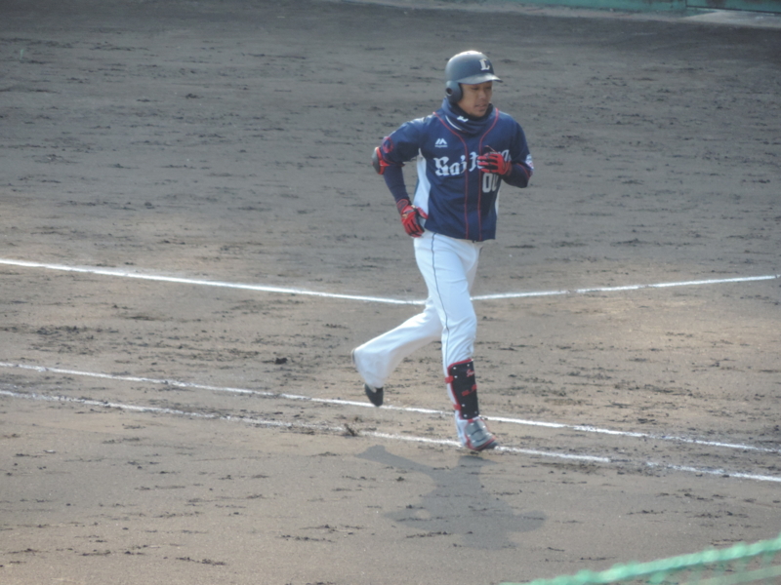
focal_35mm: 750
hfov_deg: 2.6
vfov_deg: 2.0
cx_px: 390
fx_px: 16921
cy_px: 292
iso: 400
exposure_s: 1/320
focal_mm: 133.7
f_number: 5.1
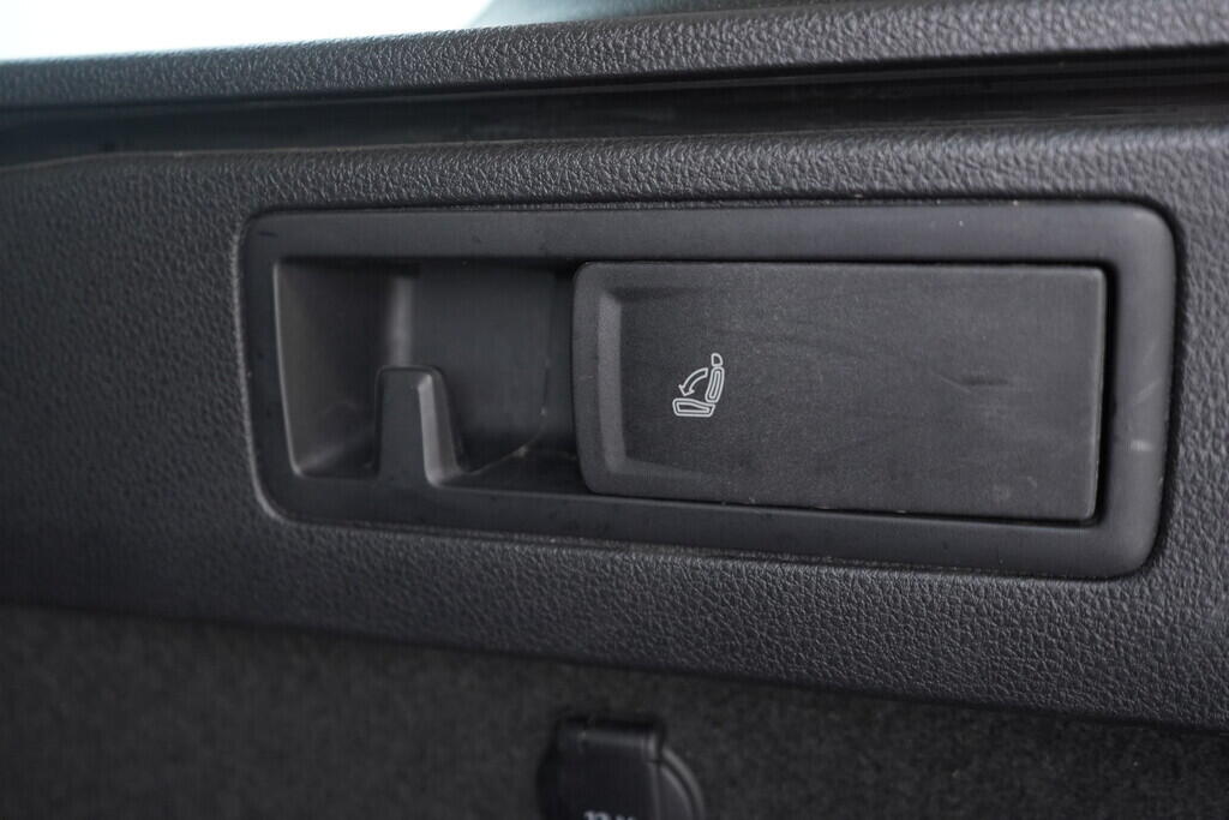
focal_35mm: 36
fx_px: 1229
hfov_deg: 53.1
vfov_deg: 36.9
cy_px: 410
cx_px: 614
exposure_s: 1/40
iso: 1000
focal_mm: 24
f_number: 2.8
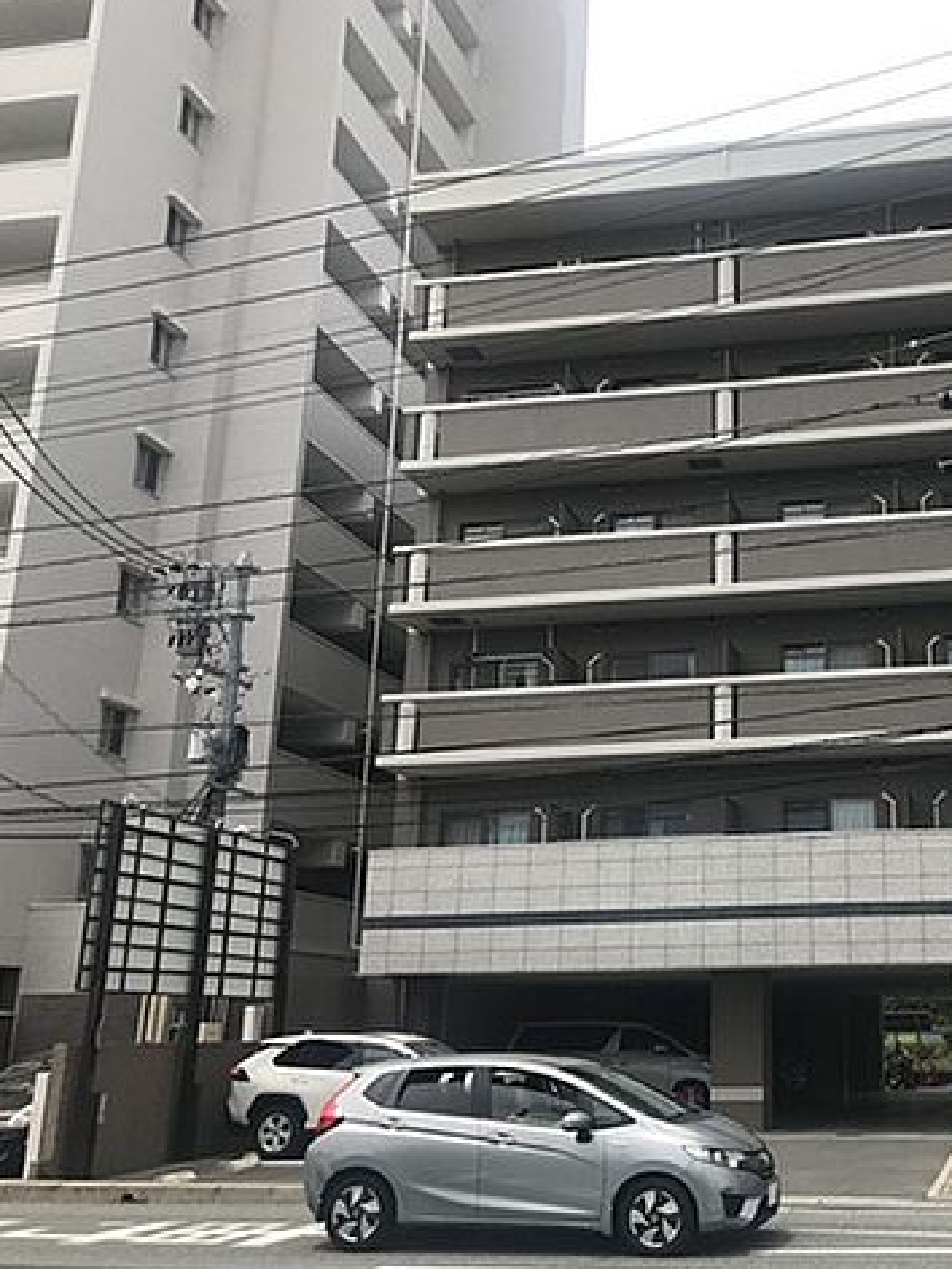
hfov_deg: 35.9
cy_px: 629
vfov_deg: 49.0
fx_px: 1393
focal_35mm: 38
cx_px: 815
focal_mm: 3.99
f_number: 1.8
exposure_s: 1/1773
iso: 20
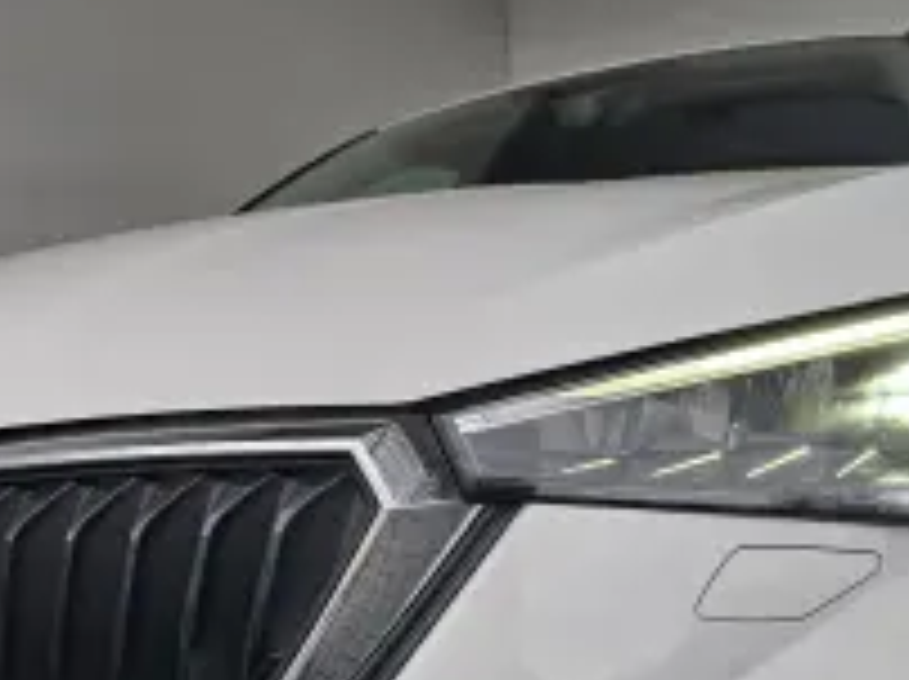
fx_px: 1075
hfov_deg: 45.8
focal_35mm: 41
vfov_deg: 34.1
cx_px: 423
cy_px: 536
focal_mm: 6.3
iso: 20
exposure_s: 1/200
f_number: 1.7
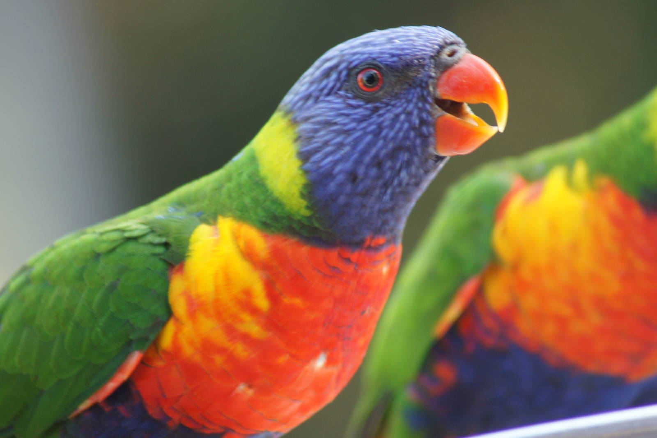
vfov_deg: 3.1
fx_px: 8208
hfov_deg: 4.6
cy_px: 219
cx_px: 328
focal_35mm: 450
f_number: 5.6
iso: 400
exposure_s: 1/60
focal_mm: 300
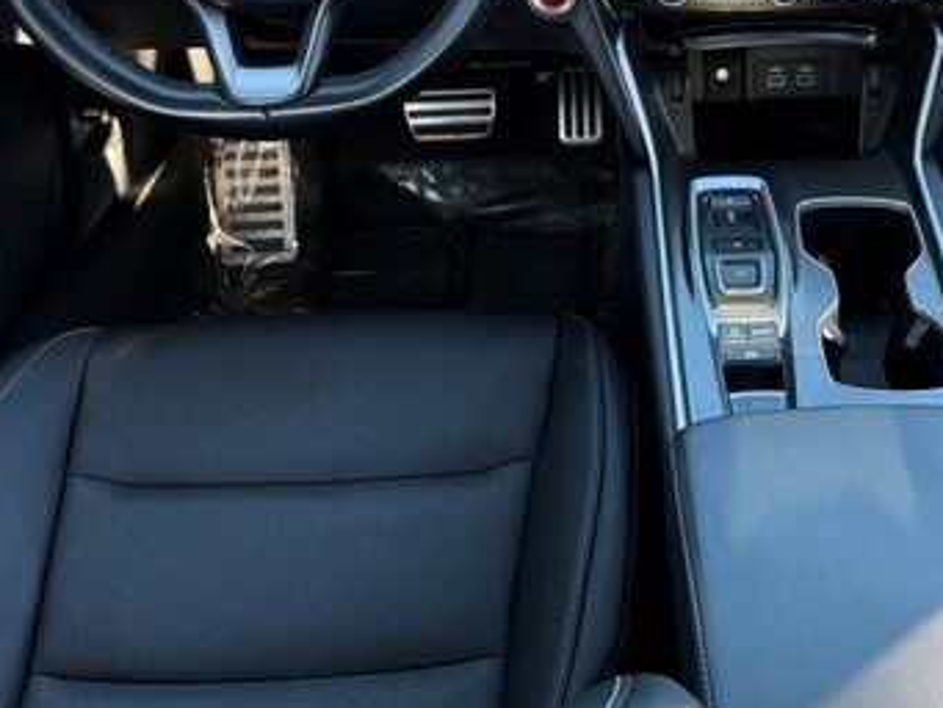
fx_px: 1226
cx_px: 730
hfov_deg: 40.6
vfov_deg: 31.5
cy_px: 160
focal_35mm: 45
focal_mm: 6.76
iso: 125
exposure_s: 1/121
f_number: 1.78
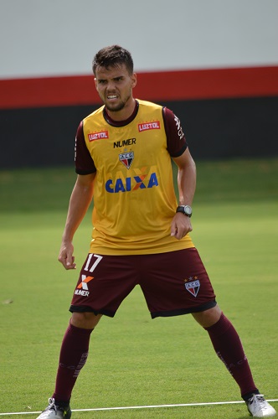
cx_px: 139
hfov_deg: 3.0
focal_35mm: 450
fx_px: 5227
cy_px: 210
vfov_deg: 4.6
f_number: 5.6
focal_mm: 300
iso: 400
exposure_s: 1/1250
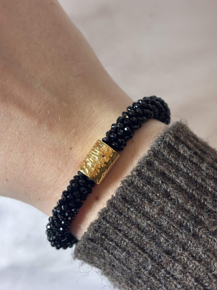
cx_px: 108
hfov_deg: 28.0
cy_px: 145
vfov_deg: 36.8
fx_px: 435
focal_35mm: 52
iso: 50
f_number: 1.6
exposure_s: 1/100
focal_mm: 5.96
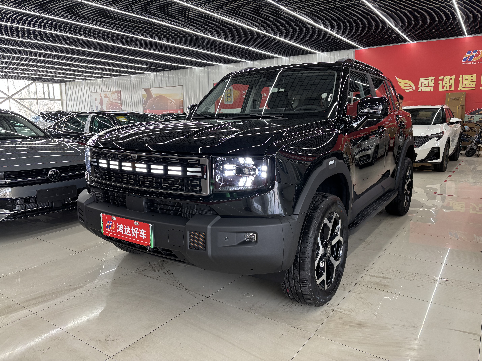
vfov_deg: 53.1
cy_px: 180
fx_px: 362
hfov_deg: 67.3
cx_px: 241
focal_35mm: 26
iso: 125
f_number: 1.6
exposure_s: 1/85
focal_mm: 5.96
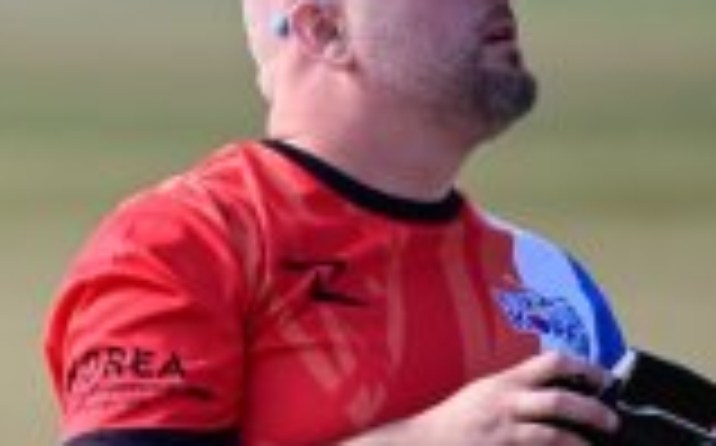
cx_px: 65
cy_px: 518
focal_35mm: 1274
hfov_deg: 1.7
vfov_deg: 1.0
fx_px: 24834
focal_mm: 400
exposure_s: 1/2500
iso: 1000
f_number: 7.1
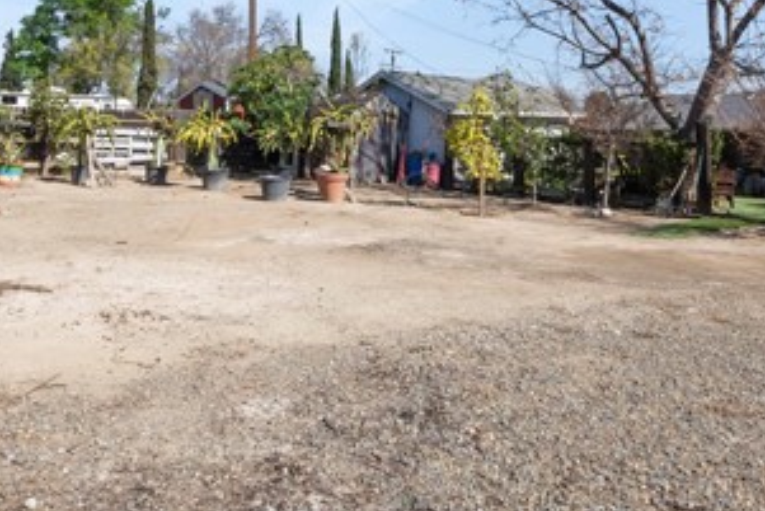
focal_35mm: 34
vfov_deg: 37.7
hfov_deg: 55.5
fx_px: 723
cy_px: 113
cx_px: 320
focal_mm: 16
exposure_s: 1/5
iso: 64
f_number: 22
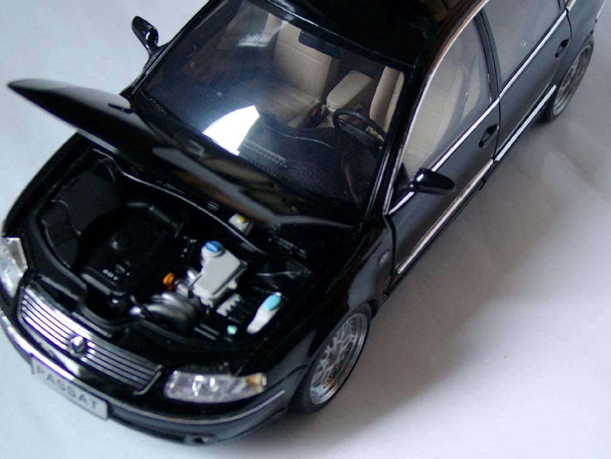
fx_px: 883
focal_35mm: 50
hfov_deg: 38.2
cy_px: 230
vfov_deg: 29.1
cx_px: 306
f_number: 2
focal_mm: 10.4
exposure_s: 1/19.8
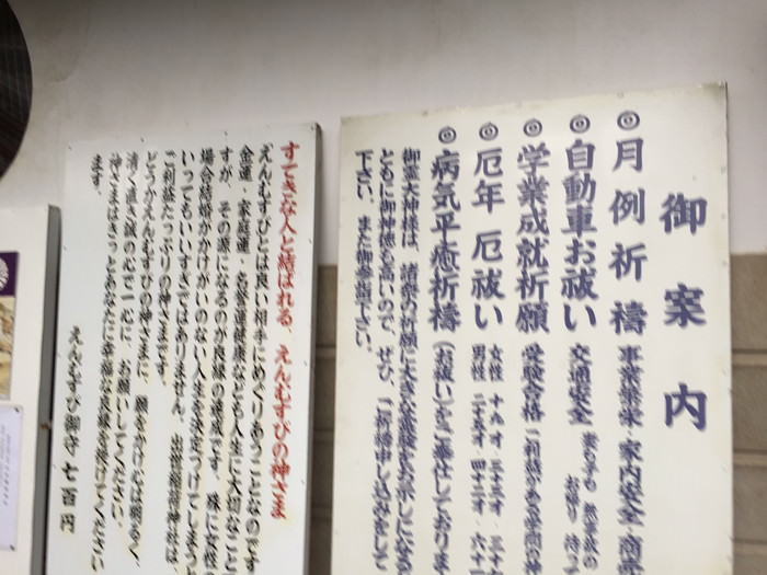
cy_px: 288
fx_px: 643
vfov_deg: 48.2
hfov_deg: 61.7
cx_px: 384
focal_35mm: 29
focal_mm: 4.15
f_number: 2.2
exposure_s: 1/60
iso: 32
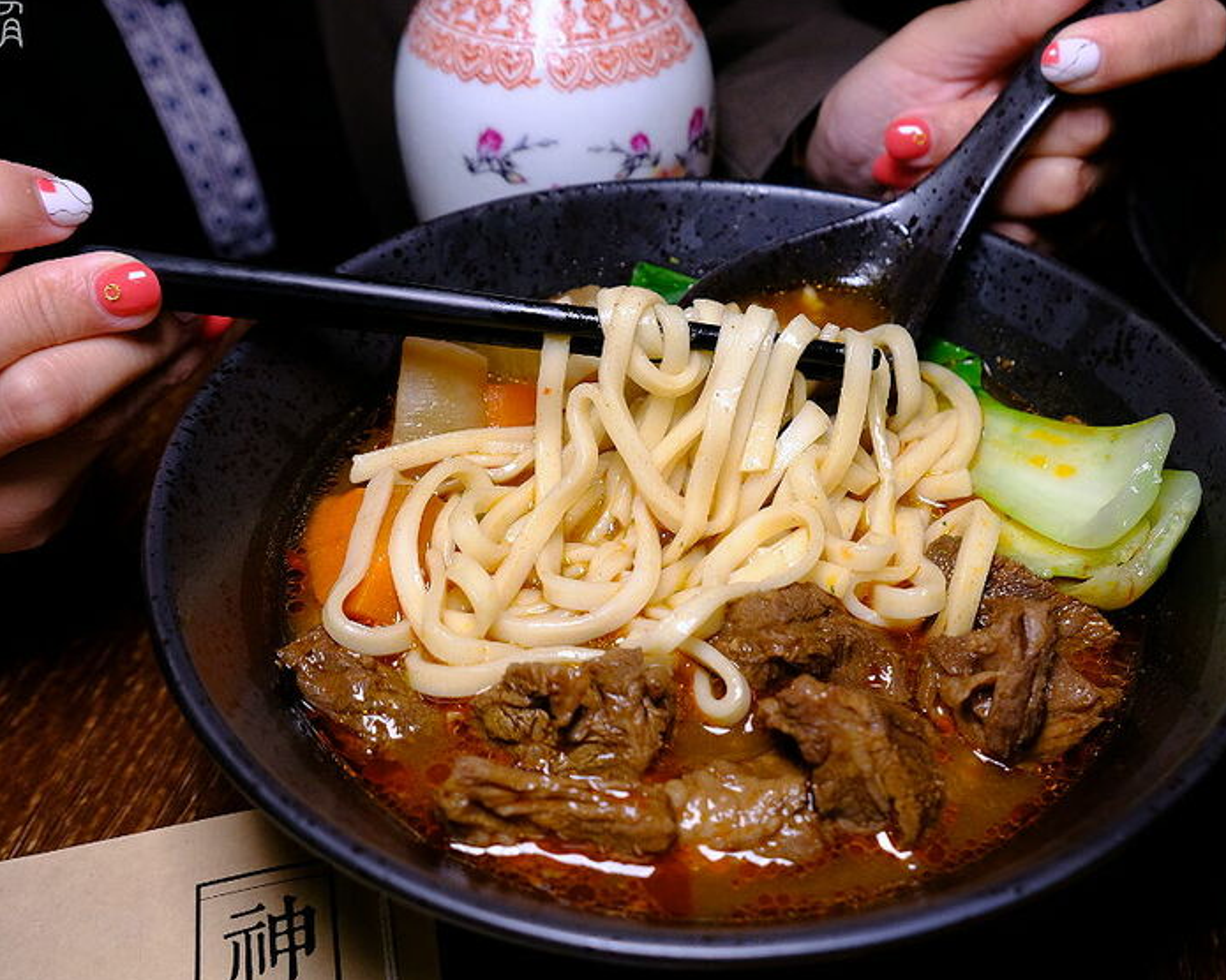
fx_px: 1125
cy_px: 488
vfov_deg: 47.1
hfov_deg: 56.9
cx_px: 718
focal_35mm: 31
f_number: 4.5
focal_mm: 18
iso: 1250
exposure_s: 1/50
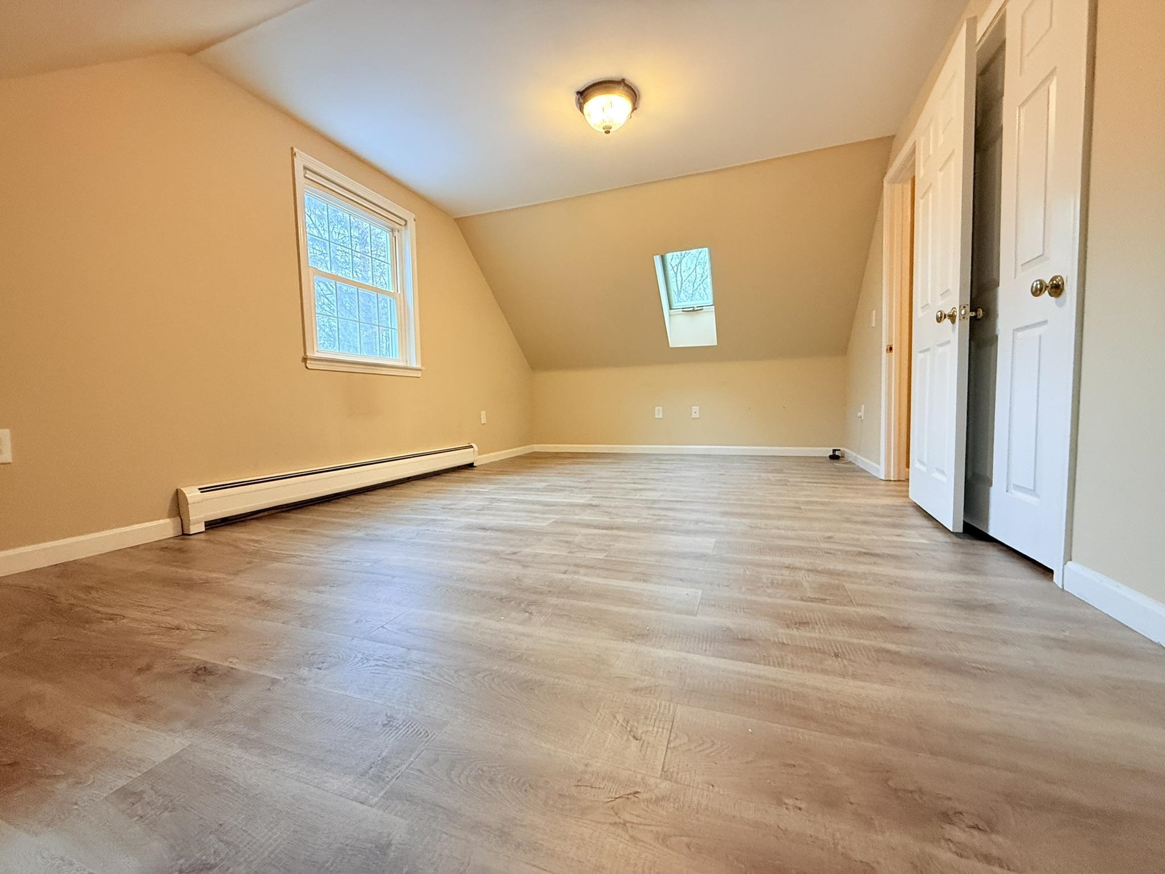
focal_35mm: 14
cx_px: 582
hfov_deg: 102.1
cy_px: 437
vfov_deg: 85.7
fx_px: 471
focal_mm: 2.22
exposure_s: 1/60
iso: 400
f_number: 2.2
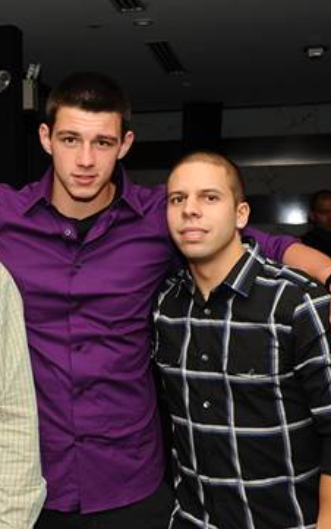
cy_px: 262
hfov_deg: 21.7
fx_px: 851
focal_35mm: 59
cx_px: 67
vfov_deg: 34.5
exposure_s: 1/250
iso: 1100
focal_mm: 38
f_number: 8
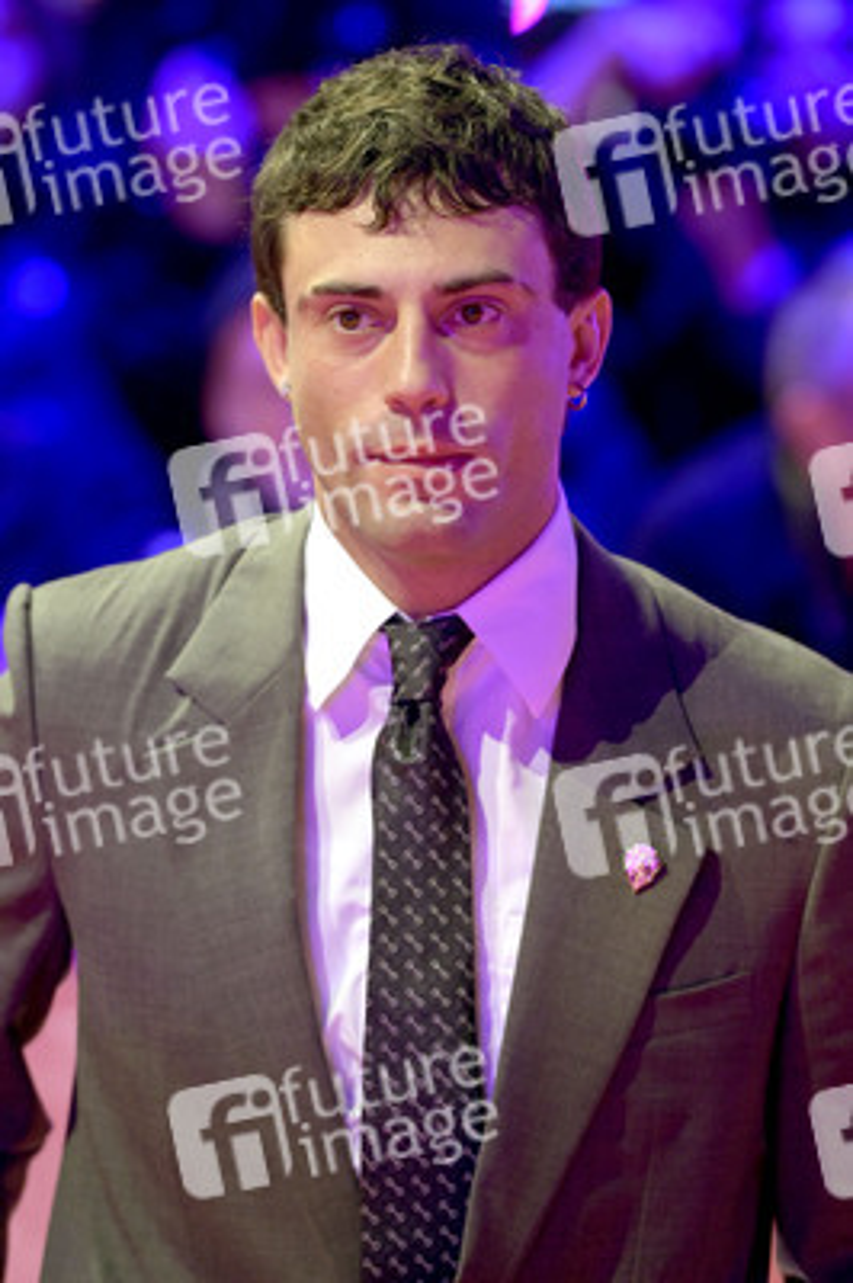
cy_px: 642
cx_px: 426
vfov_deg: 11.8
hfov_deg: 7.8
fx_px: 6230
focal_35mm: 175
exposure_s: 1/250
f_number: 4
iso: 1600
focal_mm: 175
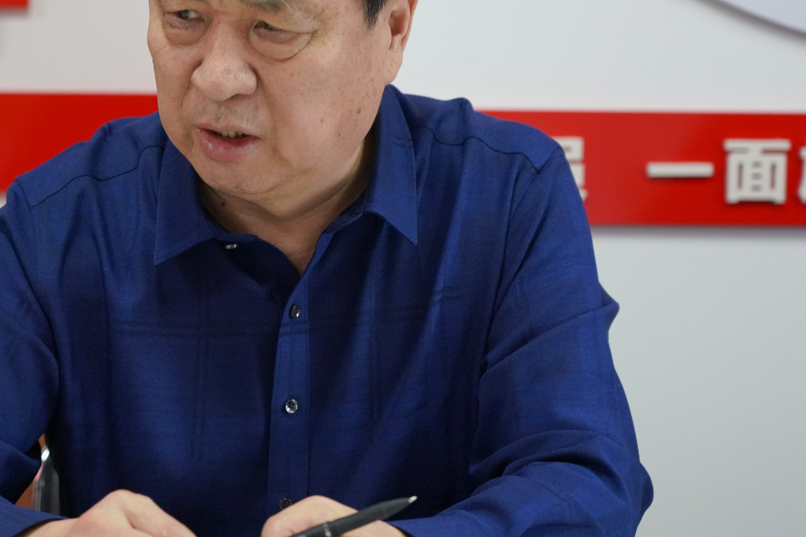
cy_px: 196
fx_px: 2463
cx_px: 226
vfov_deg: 12.4
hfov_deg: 18.5
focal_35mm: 110
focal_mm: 67
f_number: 4
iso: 3200
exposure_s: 1/160
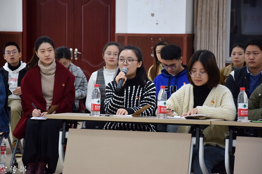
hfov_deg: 15.2
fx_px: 982
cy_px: 87
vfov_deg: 10.2
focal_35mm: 135
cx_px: 131
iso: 800
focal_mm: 90
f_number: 5.6
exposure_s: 1/80
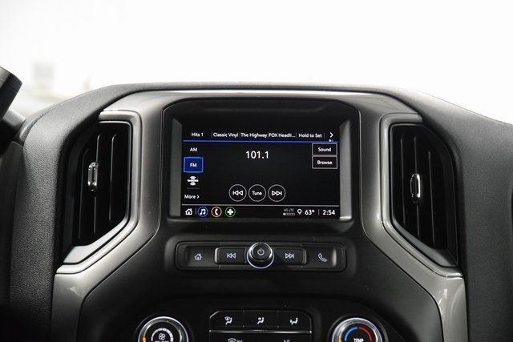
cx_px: 256
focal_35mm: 105
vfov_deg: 13.0
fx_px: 1496
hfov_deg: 19.5
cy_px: 171
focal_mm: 70
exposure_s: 1/30
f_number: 4.5
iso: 3200
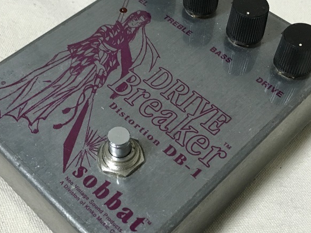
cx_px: 158
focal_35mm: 50
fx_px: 449
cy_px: 129
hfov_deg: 38.2
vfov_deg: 29.1
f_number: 2.2
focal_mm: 4.15
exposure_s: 1/33
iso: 200
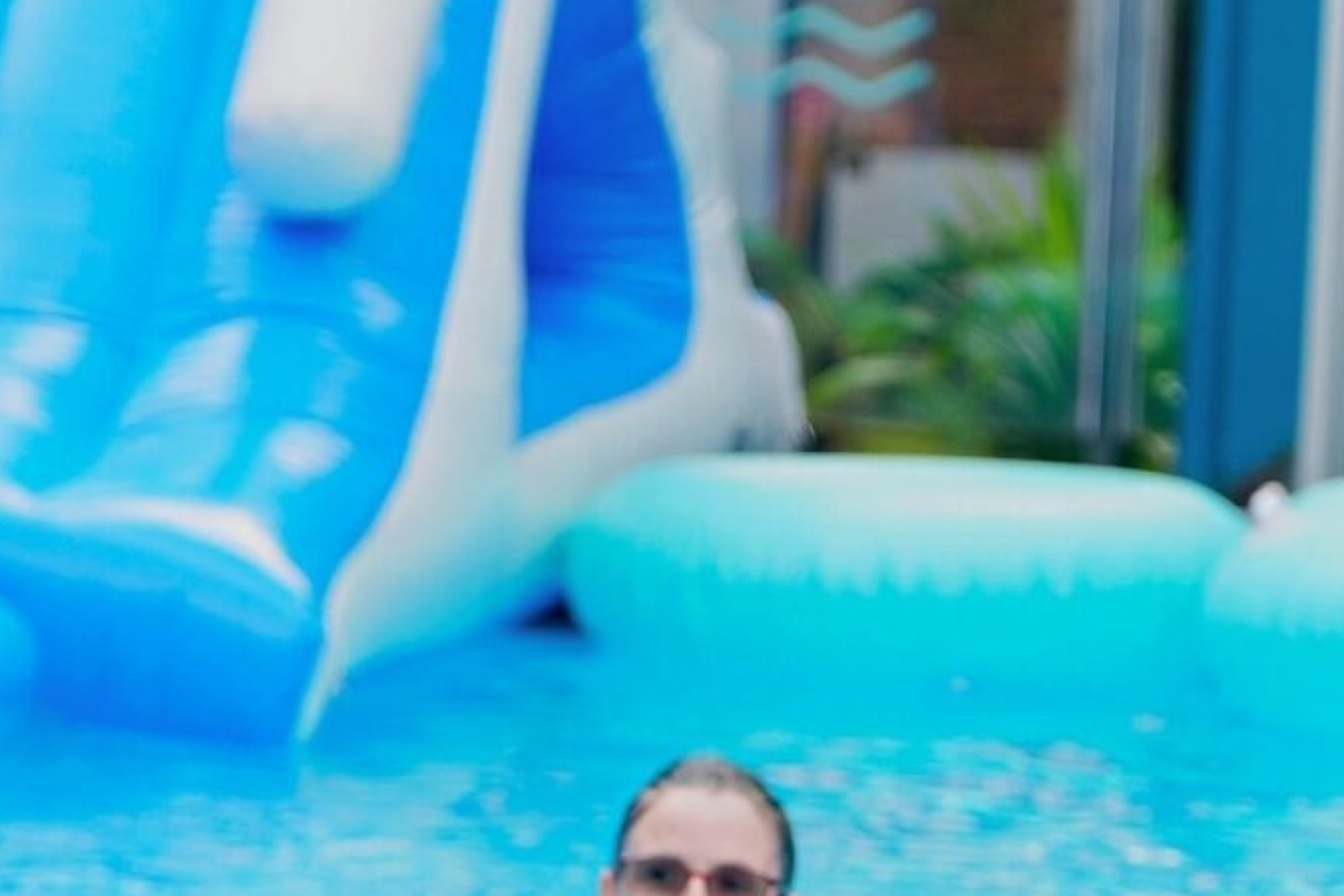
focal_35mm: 398
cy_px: 1217
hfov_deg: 5.2
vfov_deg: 3.4
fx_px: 14858
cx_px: -78
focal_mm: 70
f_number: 2
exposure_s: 1/320
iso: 100
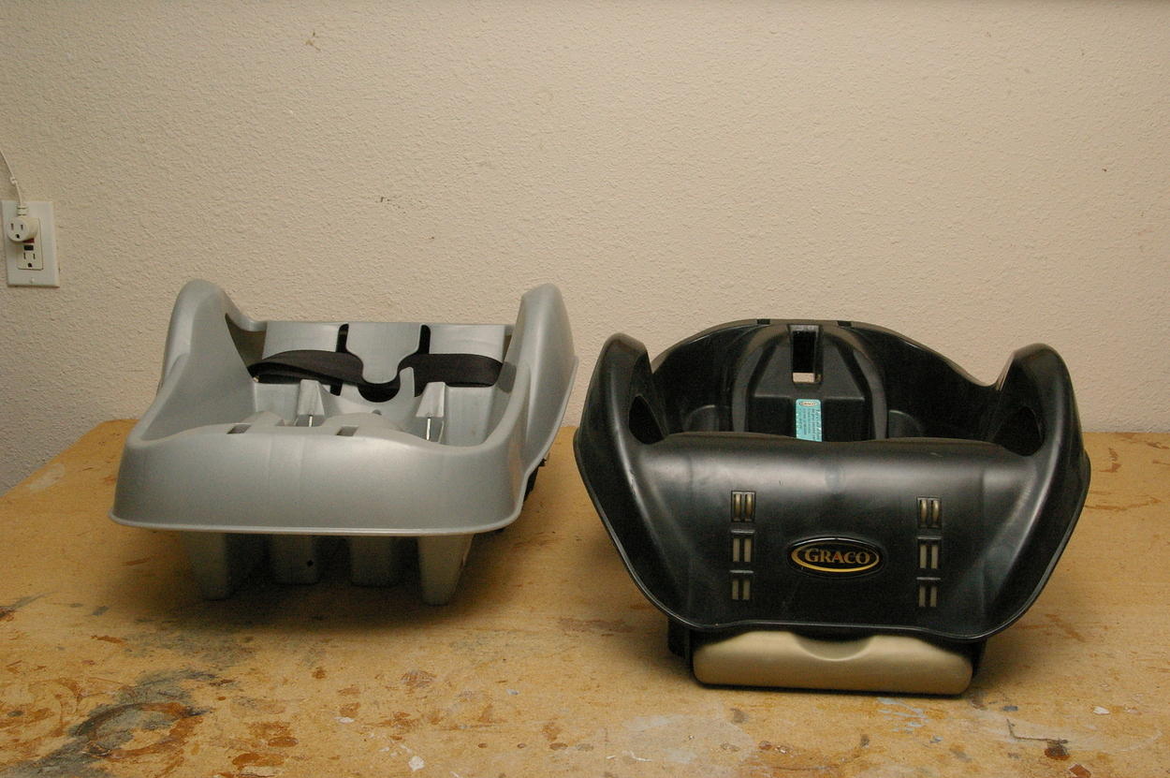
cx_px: 585
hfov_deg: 46.4
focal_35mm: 42
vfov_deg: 31.8
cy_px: 389
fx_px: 1364
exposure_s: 1/180
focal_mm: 28
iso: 1600
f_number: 22
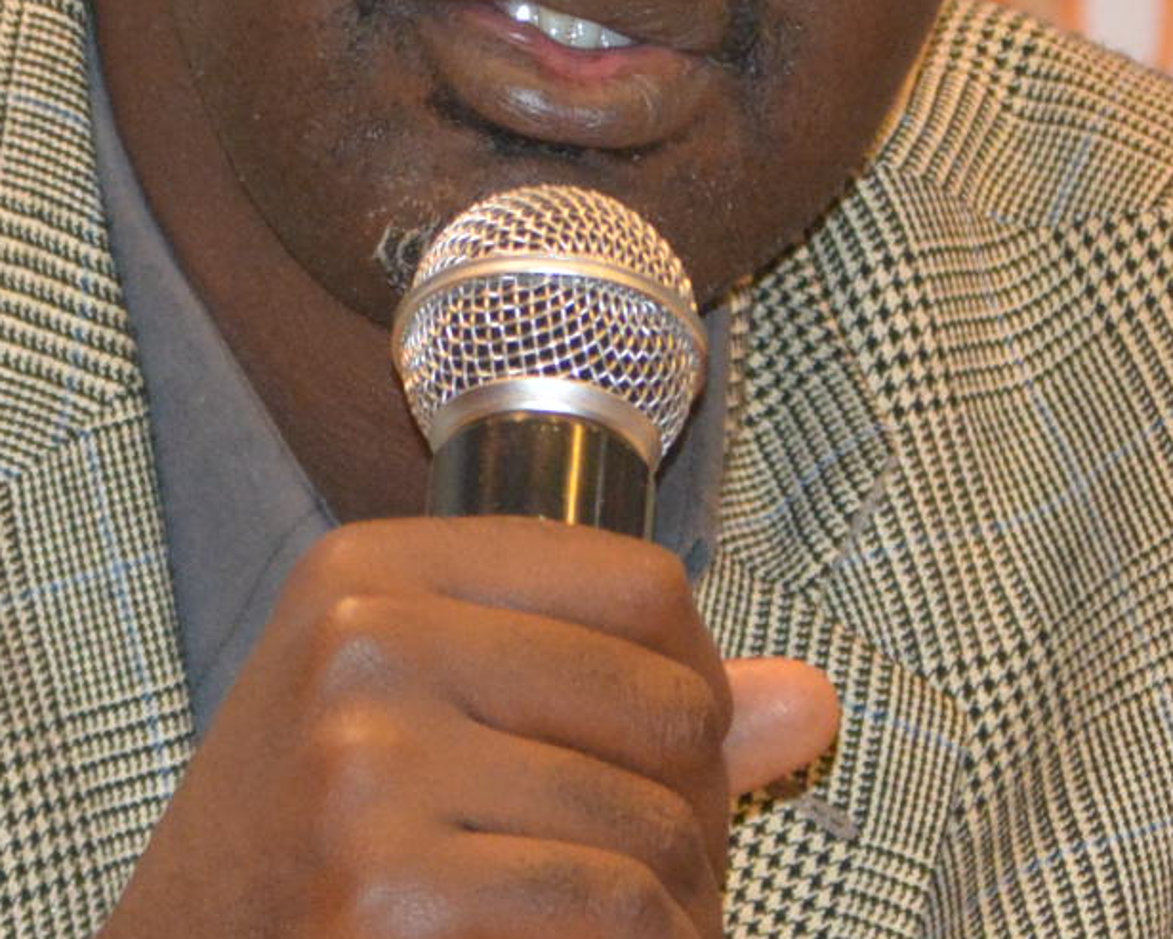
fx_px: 23781
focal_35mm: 685
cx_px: 189
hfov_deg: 2.8
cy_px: 166
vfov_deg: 2.3
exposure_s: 1/60
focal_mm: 100
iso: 1800
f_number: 4.5
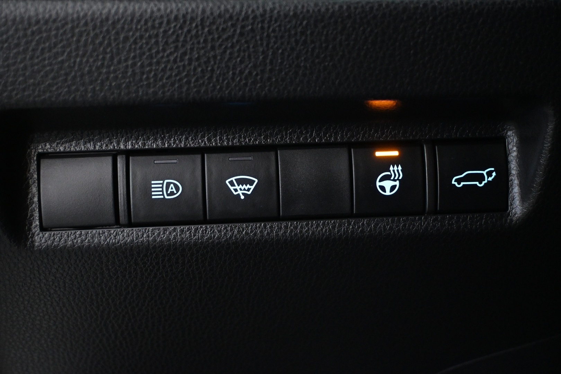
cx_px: 280
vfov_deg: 32.4
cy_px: 187
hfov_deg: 47.2
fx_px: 643
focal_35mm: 41
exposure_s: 1/30
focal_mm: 27.5
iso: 4000
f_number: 4.5
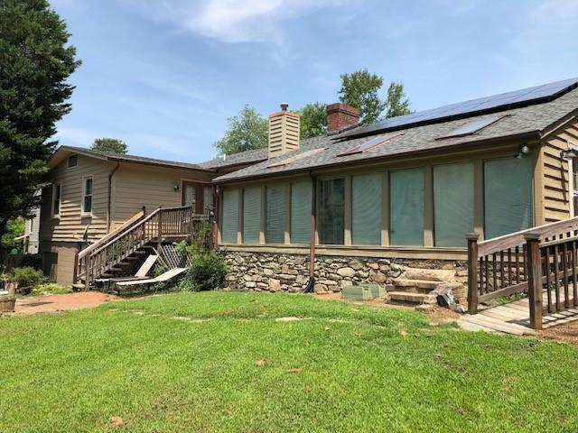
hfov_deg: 63.4
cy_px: 216
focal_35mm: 28
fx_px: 468
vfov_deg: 49.7
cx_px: 289
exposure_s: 1/1473
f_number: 1.8
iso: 20
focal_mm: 3.99
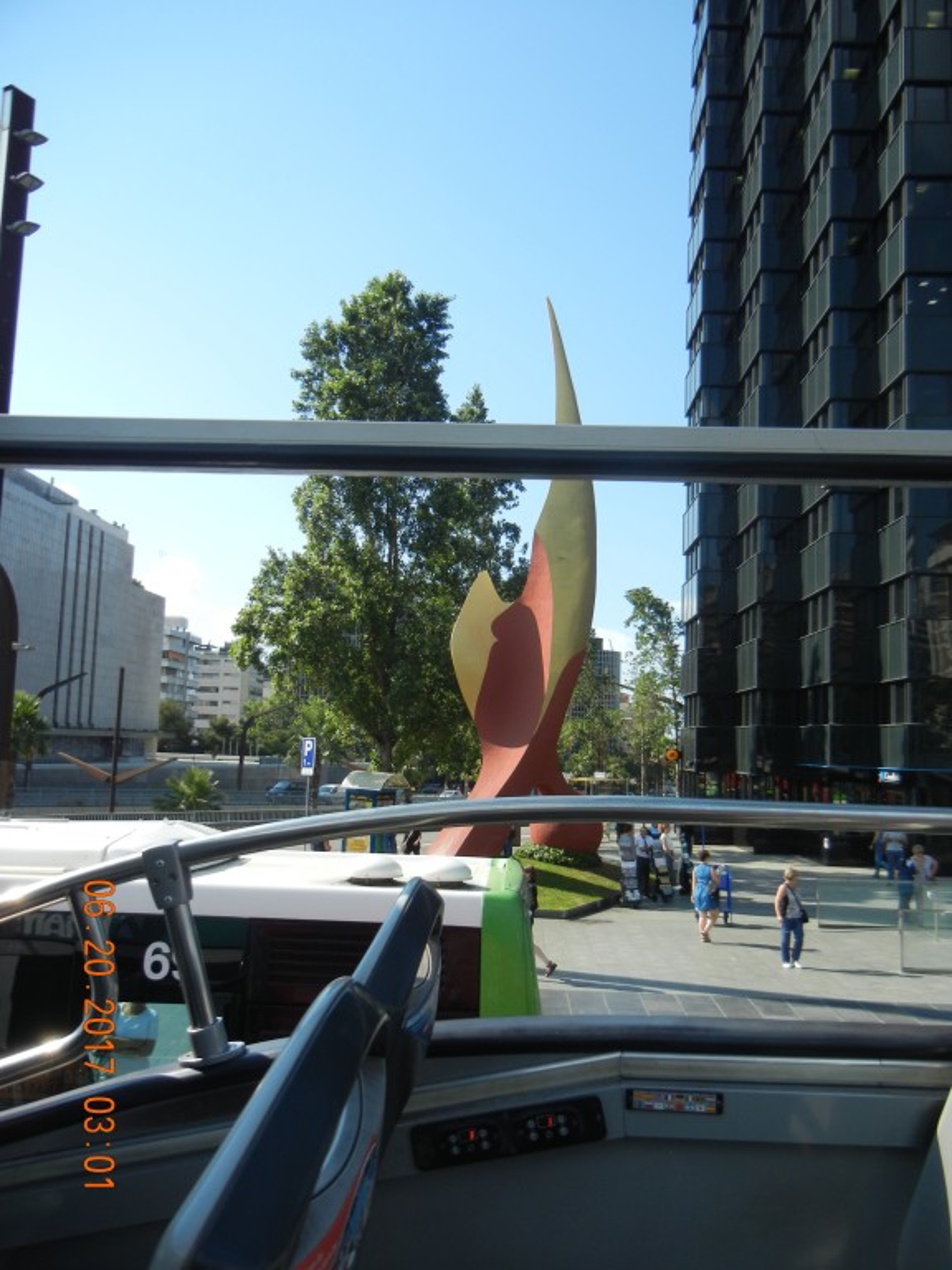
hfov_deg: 46.8
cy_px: 635
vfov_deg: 60.0
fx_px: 1100
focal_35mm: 30
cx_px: 476
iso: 160
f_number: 7
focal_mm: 5.4
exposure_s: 1/248
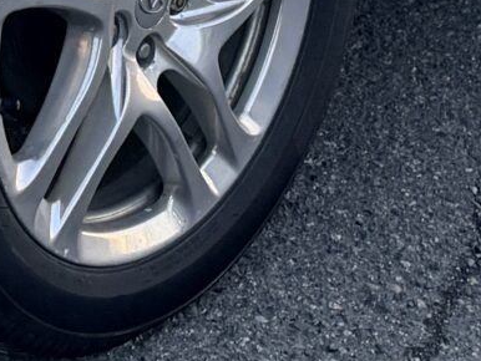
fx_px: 2211
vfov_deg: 8.8
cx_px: -76
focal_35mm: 159
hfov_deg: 12.2
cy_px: -392
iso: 160
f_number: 1.78
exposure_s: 1/191
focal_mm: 6.76
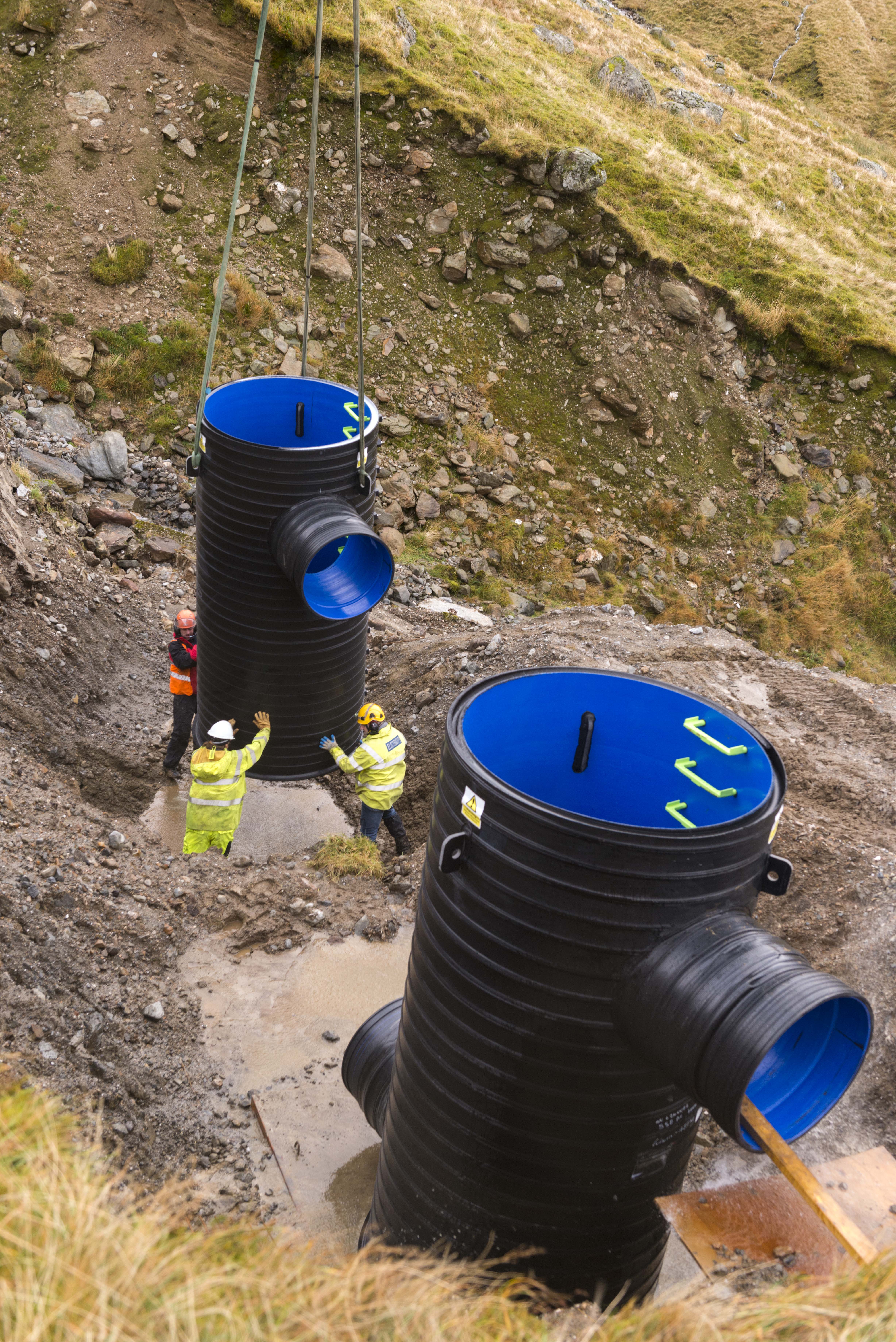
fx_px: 1641
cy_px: 671
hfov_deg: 30.5
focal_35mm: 44
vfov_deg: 44.5
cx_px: 448
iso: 1000
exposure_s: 1/250
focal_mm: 44
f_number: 5
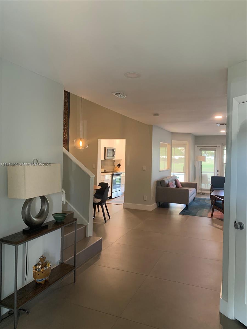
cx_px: 124
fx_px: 247
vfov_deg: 67.3
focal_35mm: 26
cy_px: 164
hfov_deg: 53.1
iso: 320
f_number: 1.8
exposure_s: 1/60
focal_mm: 4.25
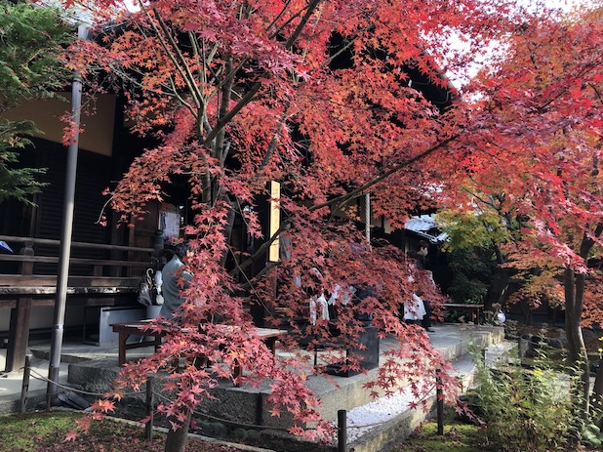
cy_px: 225
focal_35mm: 29
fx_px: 505
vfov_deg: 48.2
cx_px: 300
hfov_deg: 61.7
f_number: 1.8
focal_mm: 3.99
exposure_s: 1/366
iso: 20
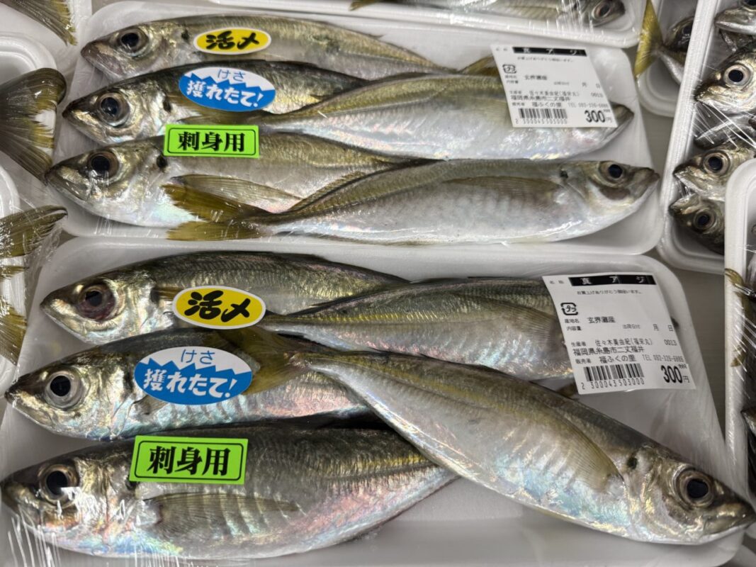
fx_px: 524
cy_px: 284
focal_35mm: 24
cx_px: 378
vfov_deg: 56.8
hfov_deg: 71.6
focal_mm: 6.76
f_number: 1.78
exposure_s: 1/120
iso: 200
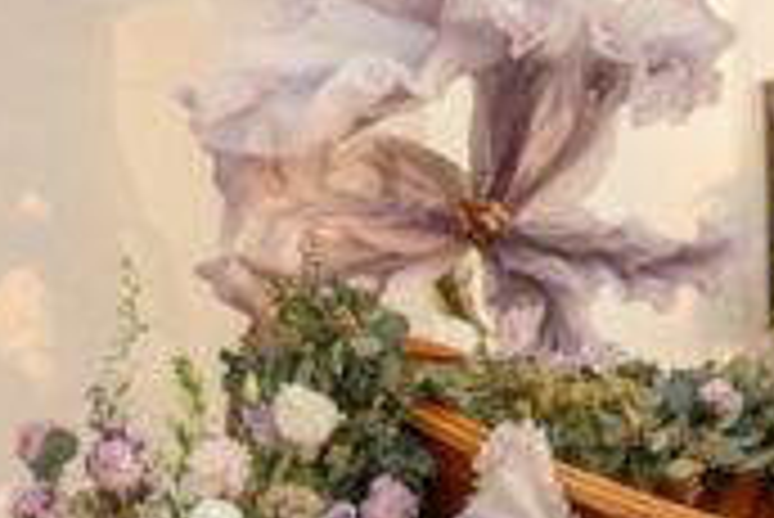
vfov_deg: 4.6
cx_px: 1341
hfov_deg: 6.8
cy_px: 11
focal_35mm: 297
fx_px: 6391
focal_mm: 50
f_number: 2
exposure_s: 1/640
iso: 320
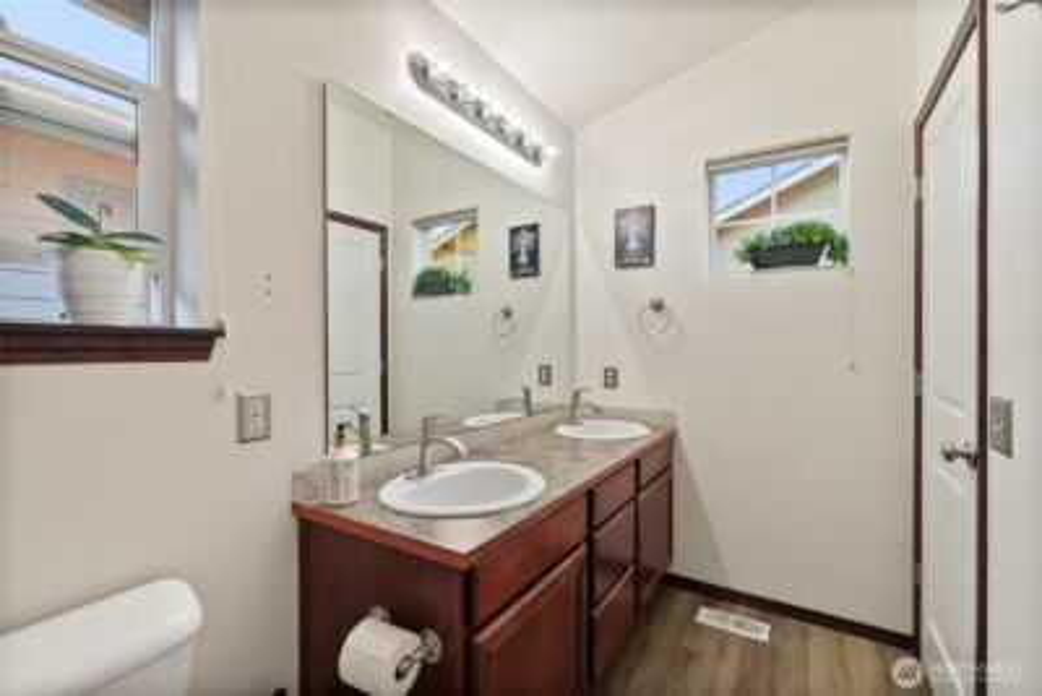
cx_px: 521
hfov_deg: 96.7
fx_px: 463
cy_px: 348
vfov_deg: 73.8
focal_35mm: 16
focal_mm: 16
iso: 800
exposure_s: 1/5
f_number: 5
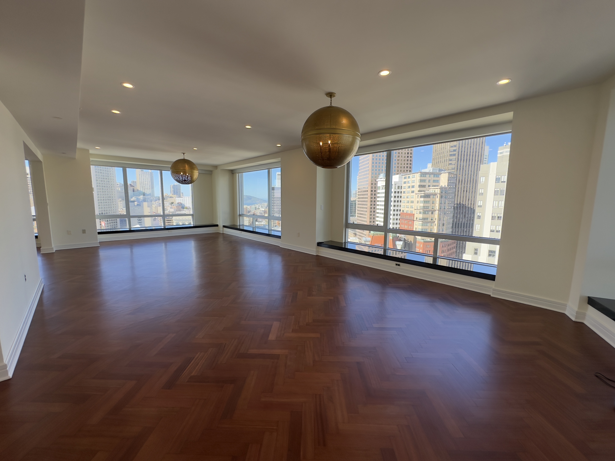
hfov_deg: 102.1
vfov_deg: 85.7
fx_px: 249
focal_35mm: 14
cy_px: 230
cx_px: 308
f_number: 2.2
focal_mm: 2.22
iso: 40
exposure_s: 1/333
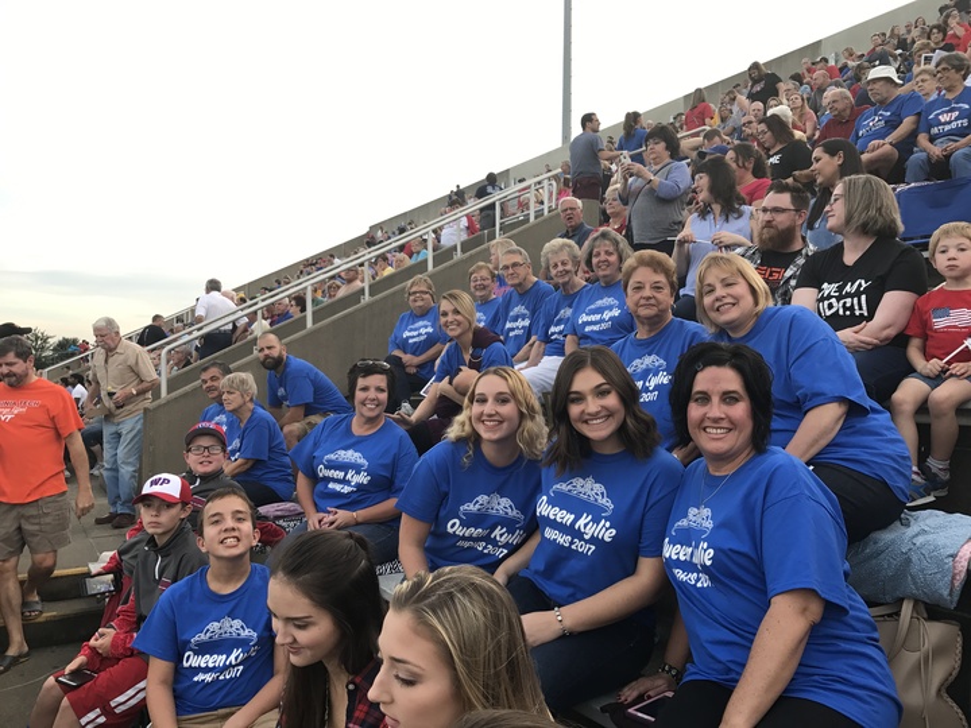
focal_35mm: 28
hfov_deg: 63.4
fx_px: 785
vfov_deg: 49.7
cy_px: 364
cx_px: 486
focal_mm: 3.99
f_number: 1.8
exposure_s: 1/129
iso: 20
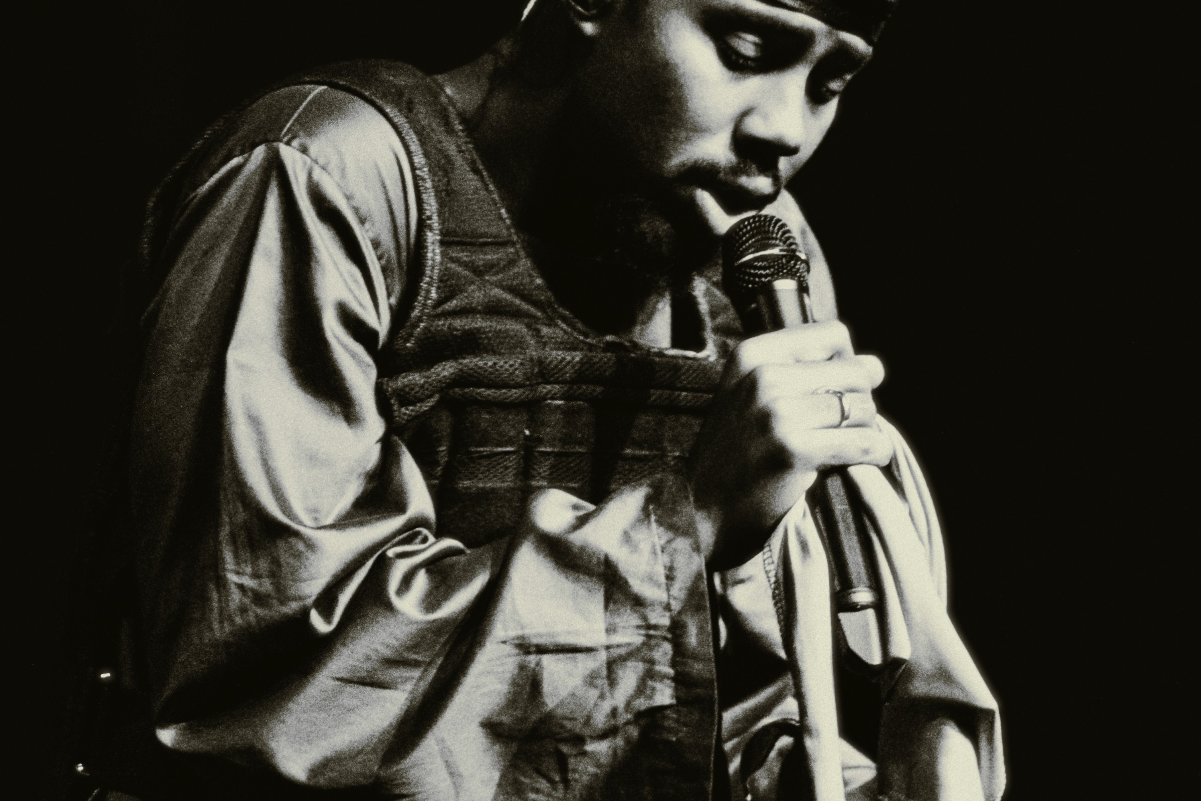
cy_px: 631
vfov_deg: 4.4
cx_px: 682
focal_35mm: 312
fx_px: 10409
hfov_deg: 6.6
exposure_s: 1/125
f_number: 5.6
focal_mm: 177
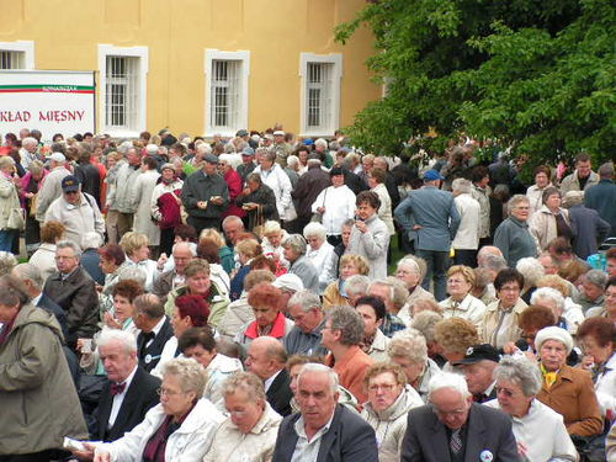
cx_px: 308
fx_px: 2011
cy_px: 231
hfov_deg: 17.4
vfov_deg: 13.1
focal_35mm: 113
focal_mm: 18.9
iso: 64
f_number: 3.4
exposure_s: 1/250
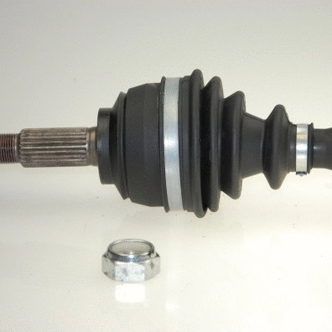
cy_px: 166
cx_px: 169
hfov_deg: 11.3
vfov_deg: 11.3
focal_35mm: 154
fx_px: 1671
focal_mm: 80
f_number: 5.6
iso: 400
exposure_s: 1/400
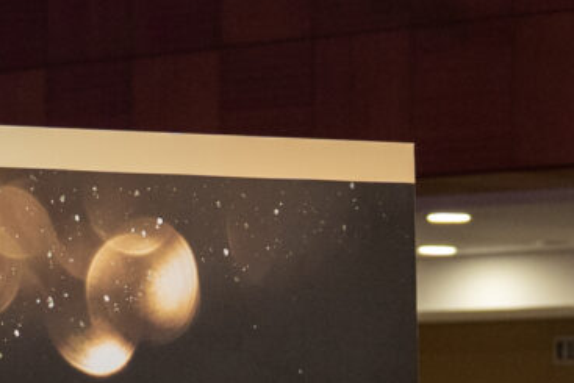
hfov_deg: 7.6
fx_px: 4338
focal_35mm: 272
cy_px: 897
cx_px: 449
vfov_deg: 4.9
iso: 800
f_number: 2.8
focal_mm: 39
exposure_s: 1/90
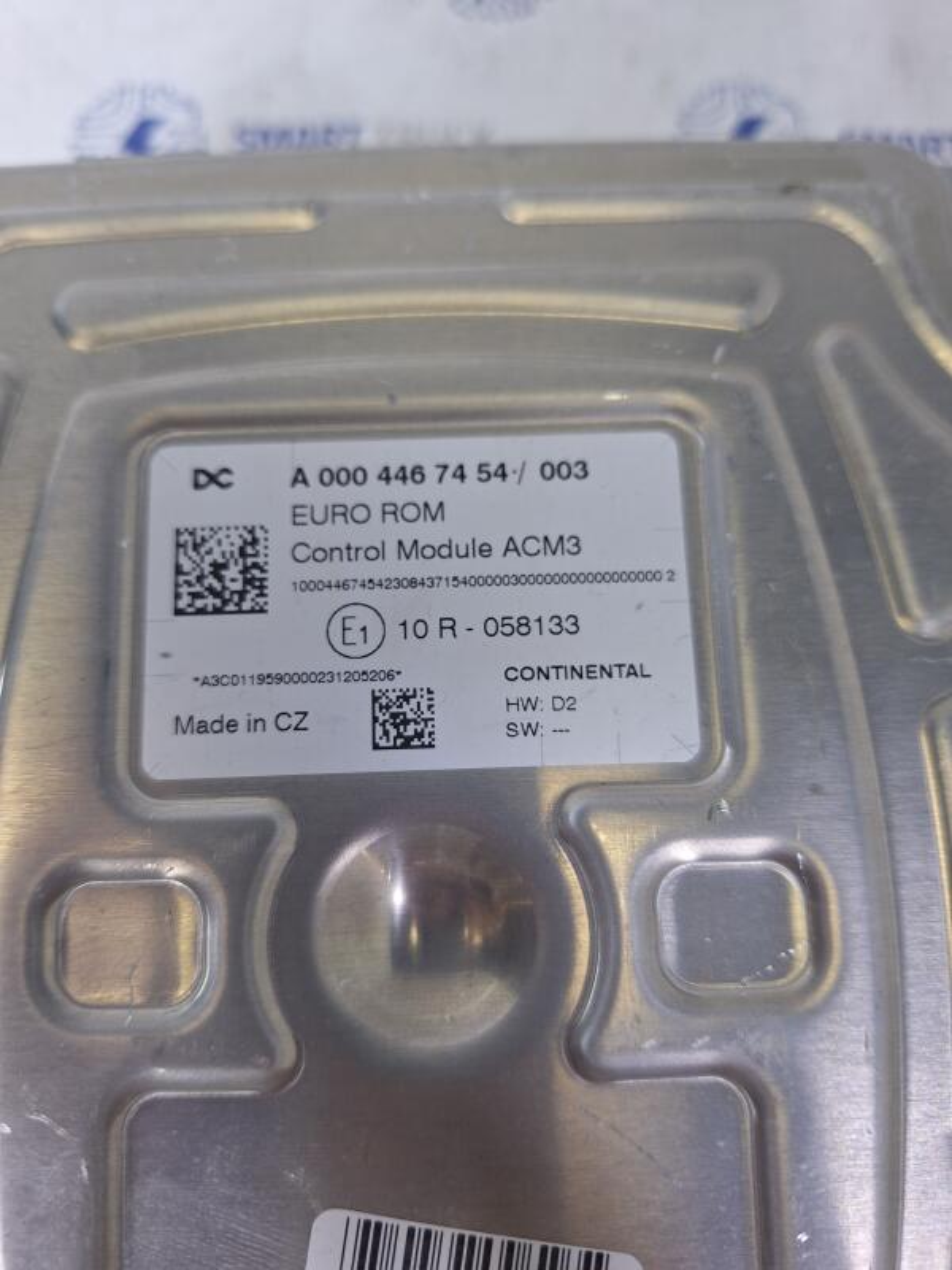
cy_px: 635
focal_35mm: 23
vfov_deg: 73.9
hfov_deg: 58.9
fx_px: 843
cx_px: 476
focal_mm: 5.54
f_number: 1.8
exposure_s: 1/40
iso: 250
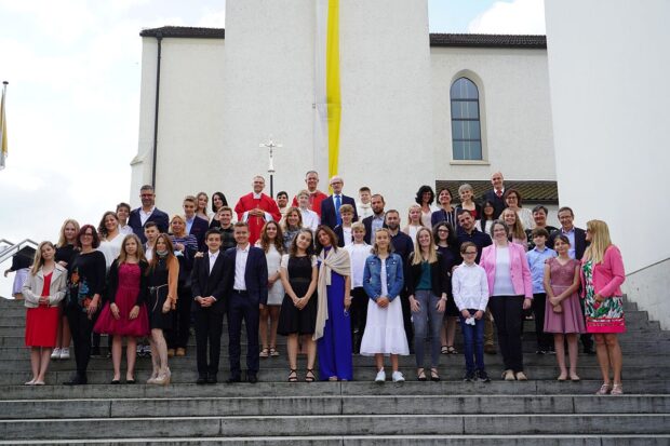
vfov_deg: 35.0
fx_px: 707
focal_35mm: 38
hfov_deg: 50.7
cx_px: 335
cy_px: 223
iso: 100
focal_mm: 38
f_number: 5
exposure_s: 1/200
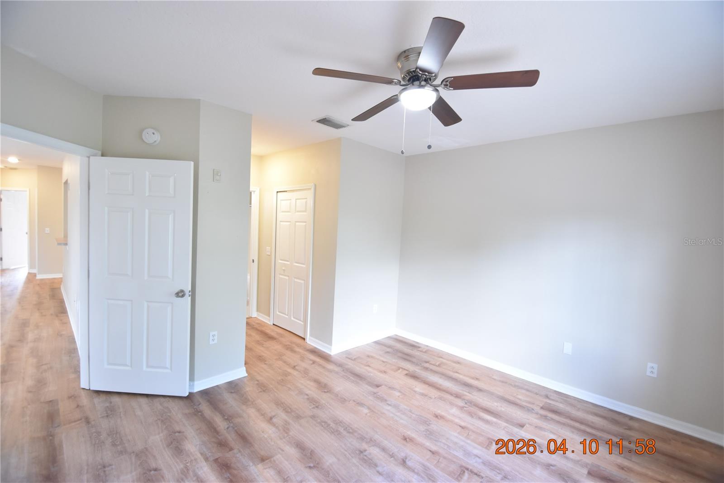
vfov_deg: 77.3
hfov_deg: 100.4
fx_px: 302
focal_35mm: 15
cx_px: 362
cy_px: 242
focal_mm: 10
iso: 800
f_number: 3.5
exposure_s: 1/45
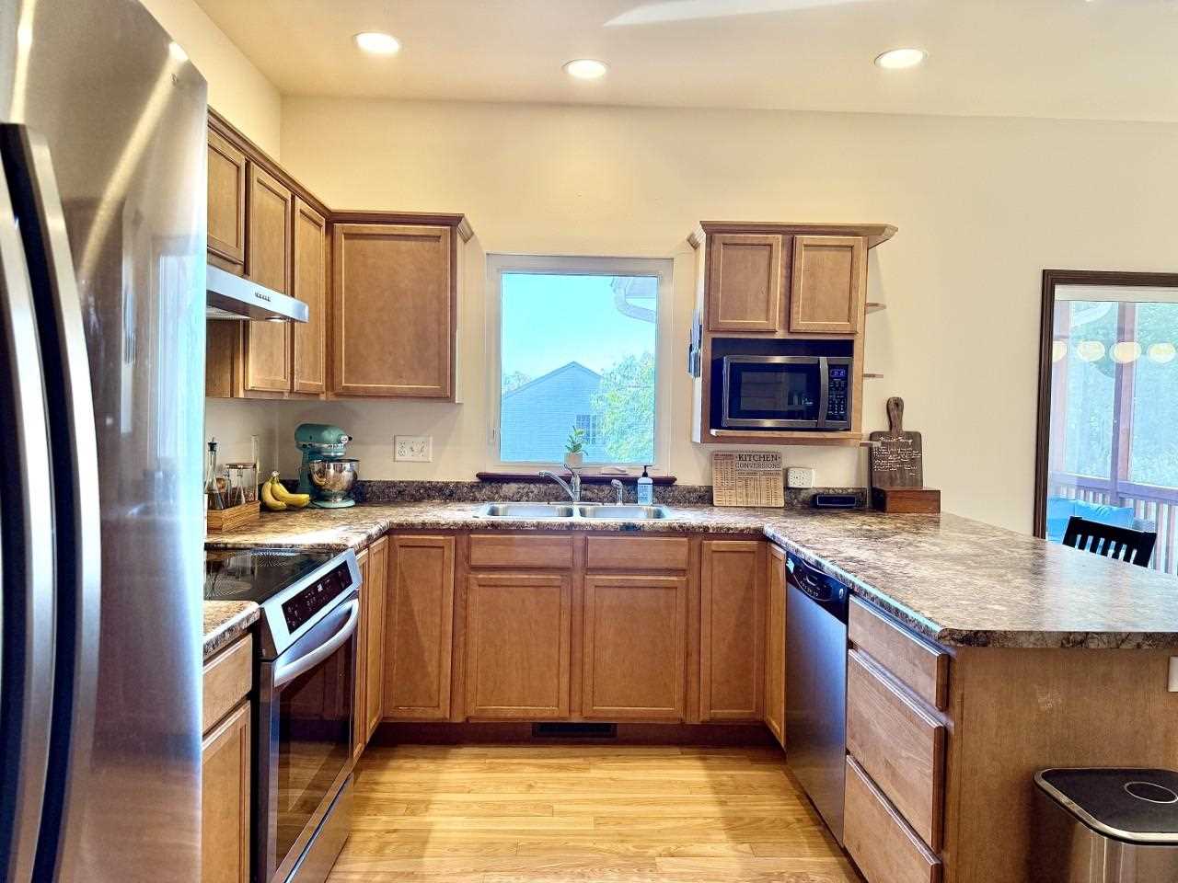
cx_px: 589
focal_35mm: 24
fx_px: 817
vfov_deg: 56.8
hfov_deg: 71.6
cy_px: 442
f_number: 1.78
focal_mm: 6.76
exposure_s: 1/165
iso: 200
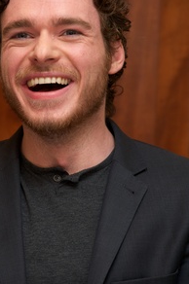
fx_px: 2163
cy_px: 128
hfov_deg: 5.0
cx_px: 61
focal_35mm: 274
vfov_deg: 7.5
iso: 400
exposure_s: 1/60
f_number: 7.1
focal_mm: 200
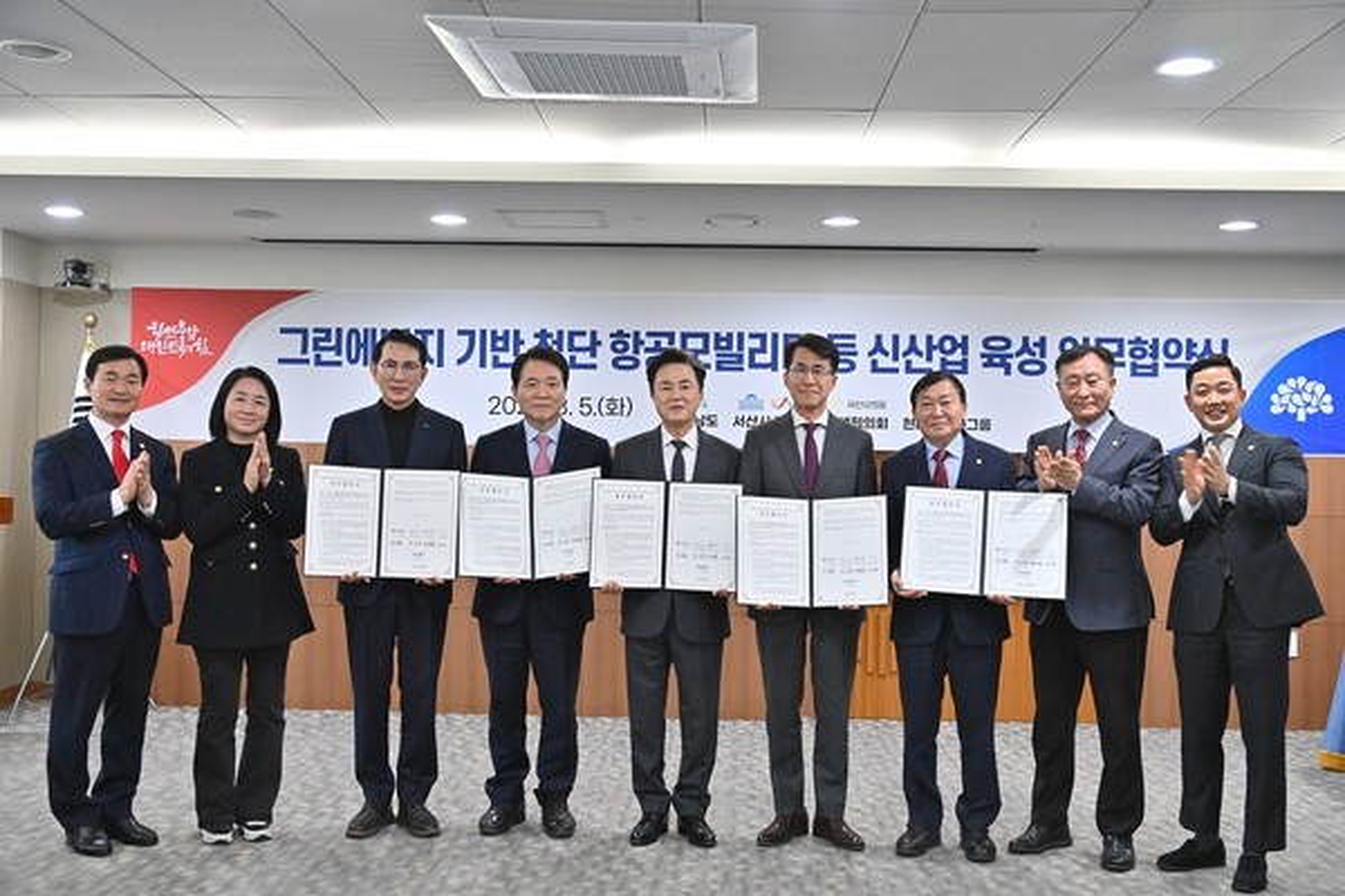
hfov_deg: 50.7
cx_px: 672
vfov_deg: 35.1
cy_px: 448
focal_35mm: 38
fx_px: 1420
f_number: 4.5
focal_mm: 38
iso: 3200
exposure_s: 1/200
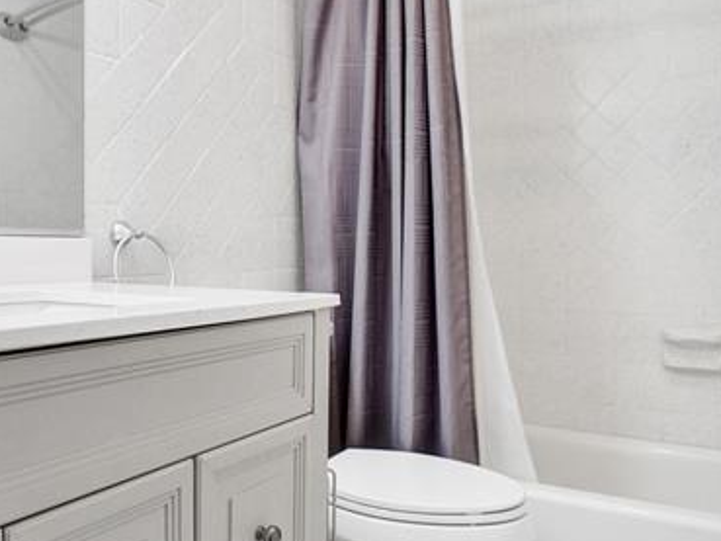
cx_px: 242
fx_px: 667
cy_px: 258
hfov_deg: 55.6
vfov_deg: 44.2
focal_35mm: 32
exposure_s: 1/1250
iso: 800
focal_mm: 16
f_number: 2.8
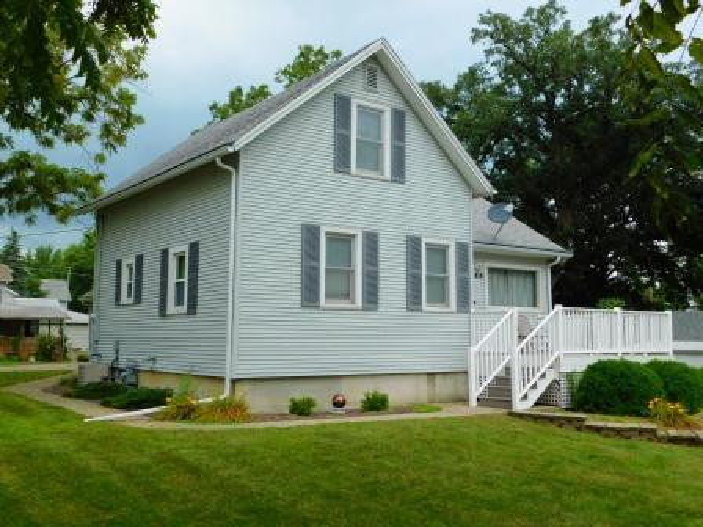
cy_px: 264
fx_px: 731
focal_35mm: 36
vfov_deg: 39.7
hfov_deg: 51.4
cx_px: 352
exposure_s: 1/800
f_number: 3.5
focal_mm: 6.3
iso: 125
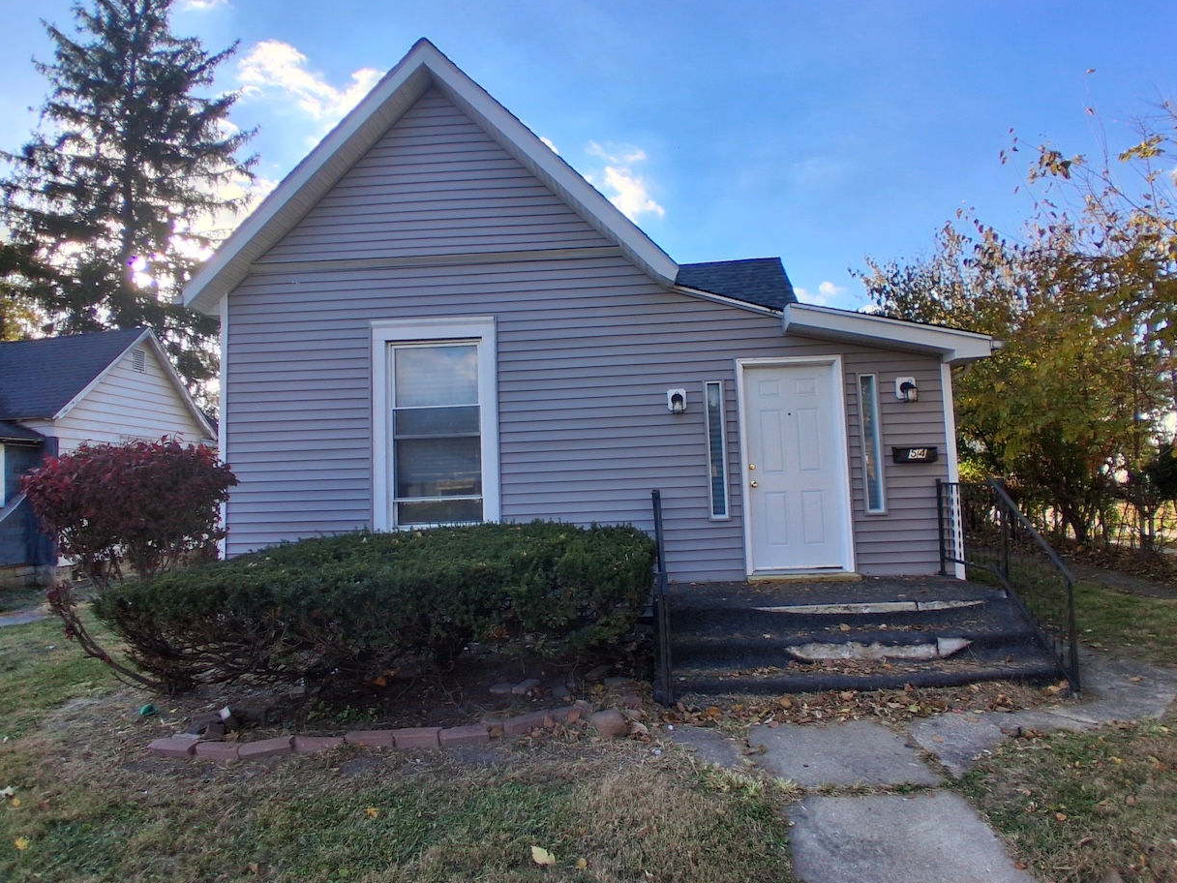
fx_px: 612
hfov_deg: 87.7
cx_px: 622
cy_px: 442
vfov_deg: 71.6
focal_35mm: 18
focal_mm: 1.4
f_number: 2.2
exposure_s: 1/817
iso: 50
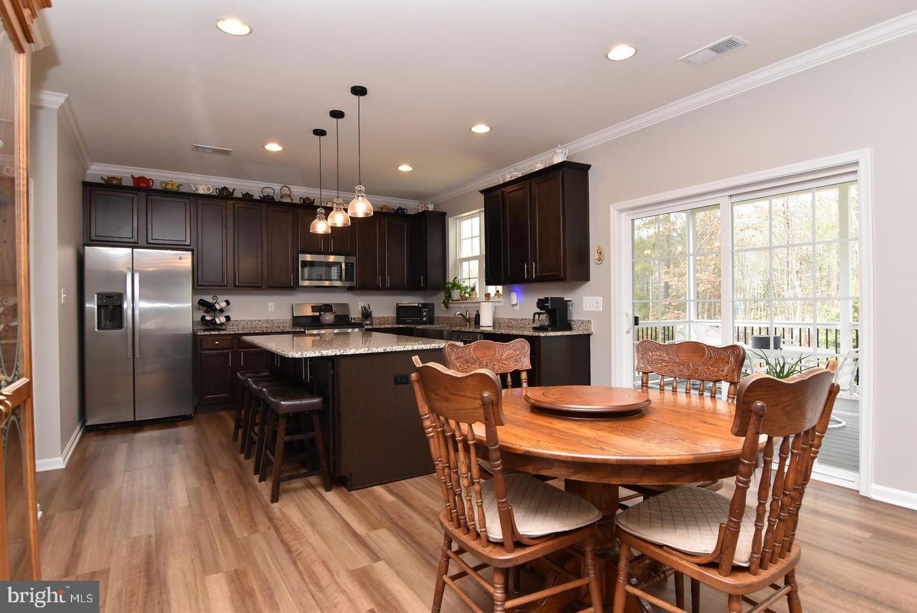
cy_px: 306
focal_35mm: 18
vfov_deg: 67.5
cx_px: 458
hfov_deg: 90.0
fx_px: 459
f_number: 8
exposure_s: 1/80
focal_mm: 12
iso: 800
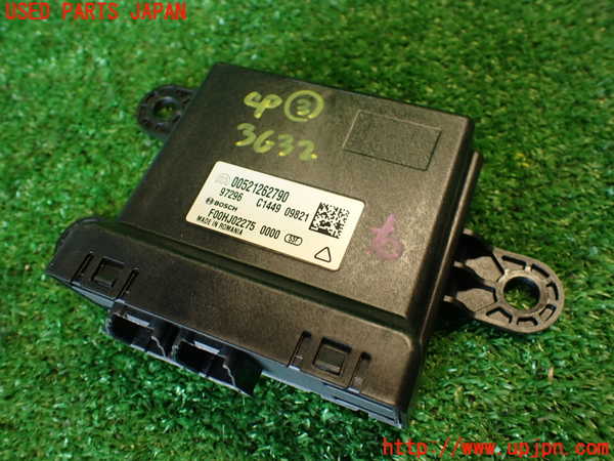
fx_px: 532
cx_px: 307
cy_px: 230
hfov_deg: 60.0
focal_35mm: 30
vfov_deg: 46.8
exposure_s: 1/30
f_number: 2.3
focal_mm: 5.4
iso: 200
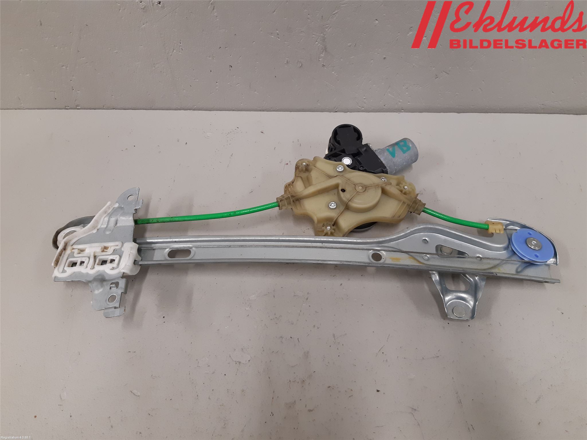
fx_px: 441
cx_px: 294
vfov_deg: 53.1
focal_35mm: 26
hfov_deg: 67.3
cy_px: 220
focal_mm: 3.93
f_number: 1.7
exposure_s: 1/50
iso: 125
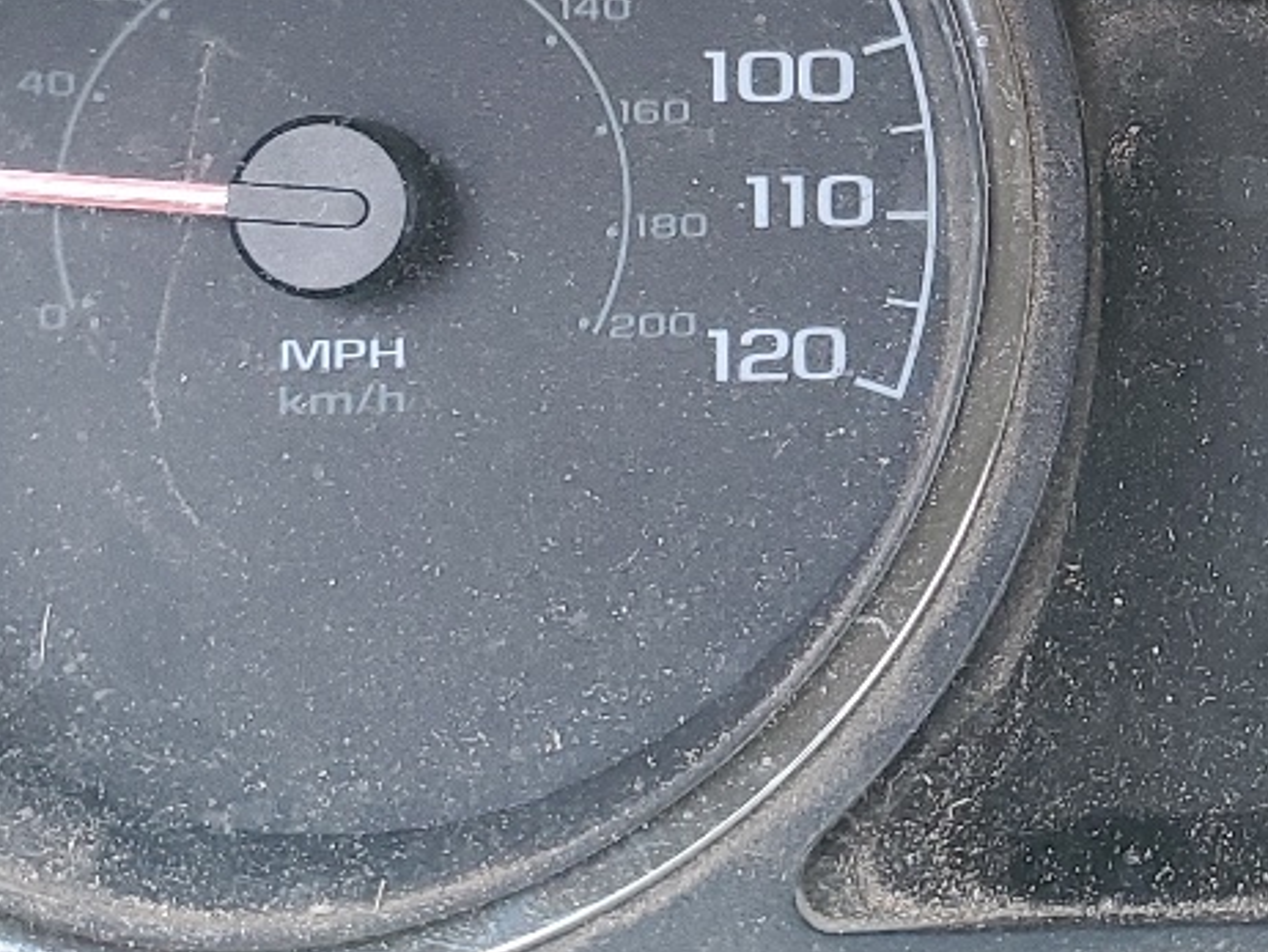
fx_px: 3298
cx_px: 1224
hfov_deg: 21.1
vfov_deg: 16.3
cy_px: 126
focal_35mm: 90
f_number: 1.5
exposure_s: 1/120
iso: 69
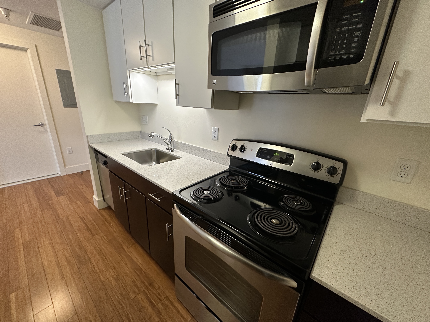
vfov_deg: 85.7
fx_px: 174
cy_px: 161
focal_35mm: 14
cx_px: 215
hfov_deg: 102.1
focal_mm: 2.22
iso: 250
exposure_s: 1/60
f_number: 2.2
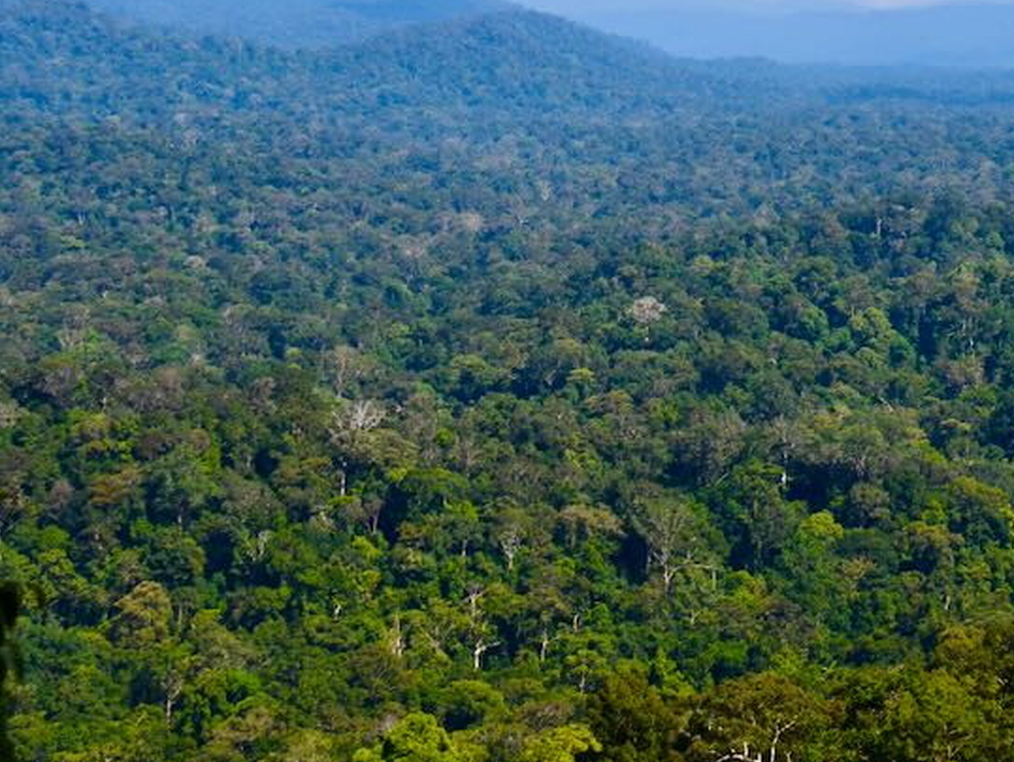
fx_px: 3282
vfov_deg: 13.2
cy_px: 124
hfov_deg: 17.3
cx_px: 916
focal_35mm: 112
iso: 100
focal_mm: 38
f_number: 9
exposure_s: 1/320
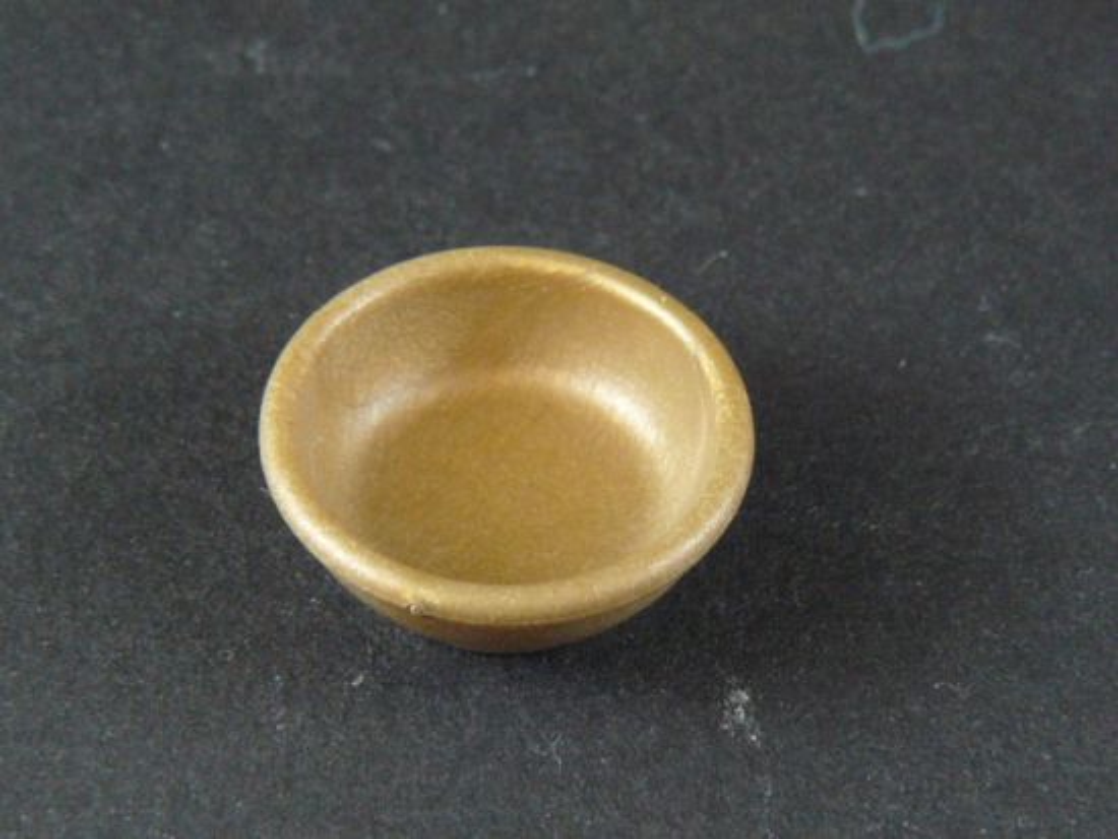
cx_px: 559
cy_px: 420
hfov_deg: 25.0
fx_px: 2520
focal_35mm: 78
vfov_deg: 18.9
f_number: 4
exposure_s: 1/30
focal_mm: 8.7
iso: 400
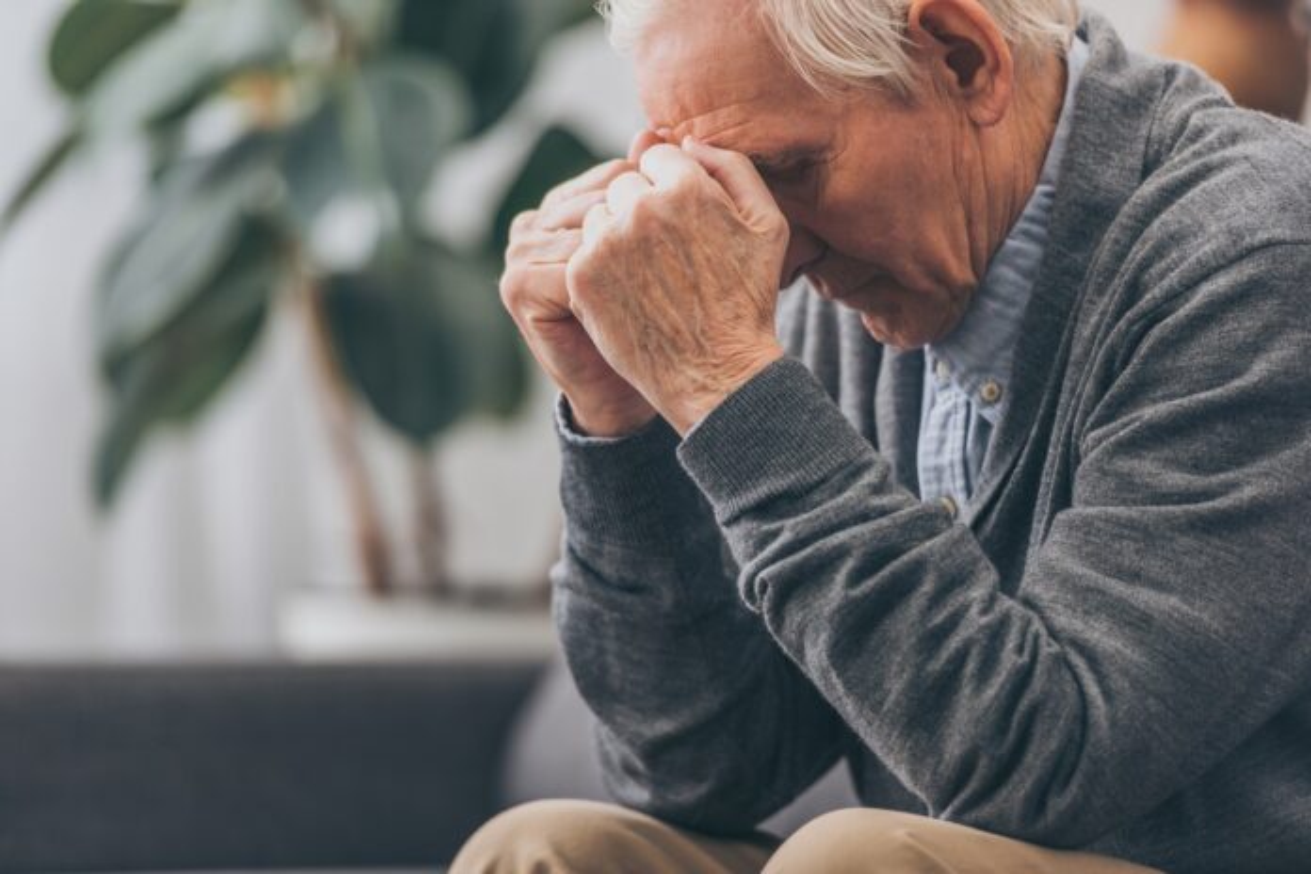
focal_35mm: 200
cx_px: 656
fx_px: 7283
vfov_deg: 6.9
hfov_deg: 10.3
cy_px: 437
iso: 80
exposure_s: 1/200
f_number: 3.2
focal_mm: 200
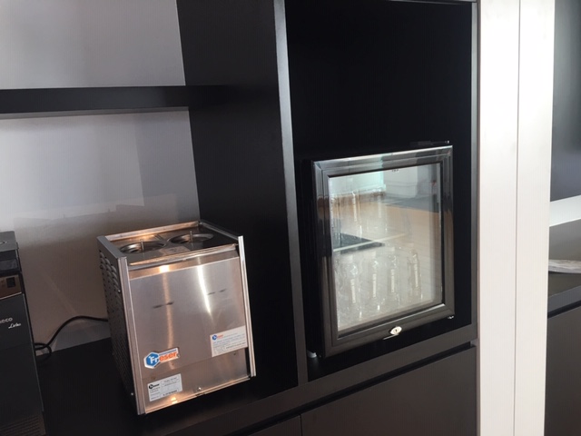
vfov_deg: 48.2
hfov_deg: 61.7
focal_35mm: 29
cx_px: 290
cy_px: 218
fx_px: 487
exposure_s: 1/33
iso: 40
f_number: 2.2
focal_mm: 4.15
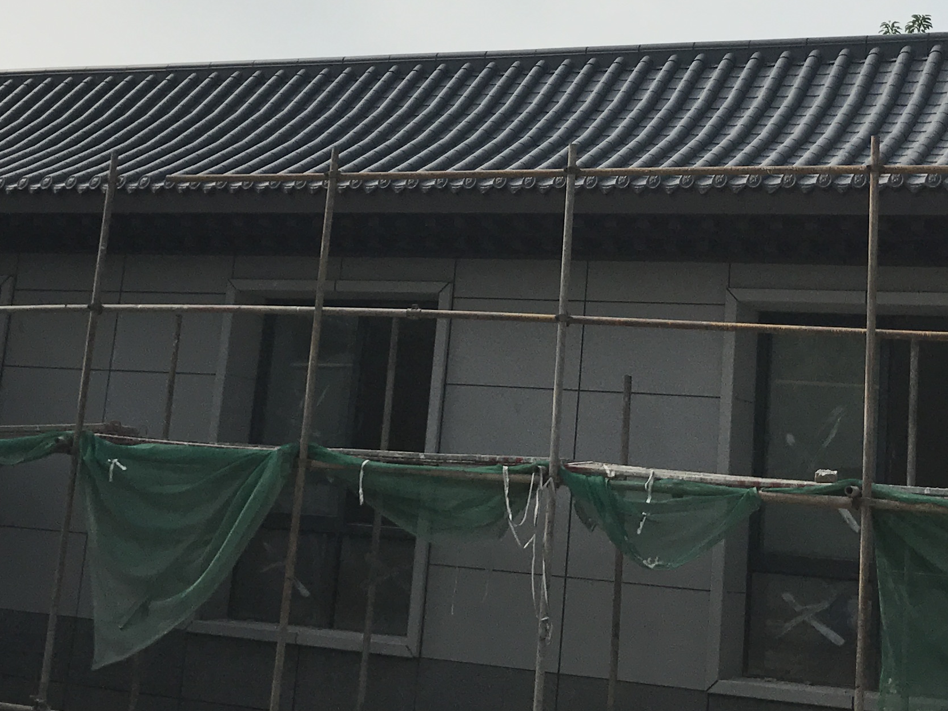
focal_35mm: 68
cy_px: 80
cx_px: 511
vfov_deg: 21.2
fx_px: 1862
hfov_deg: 28.6
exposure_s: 1/6849
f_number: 1.8
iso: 25
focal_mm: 3.99
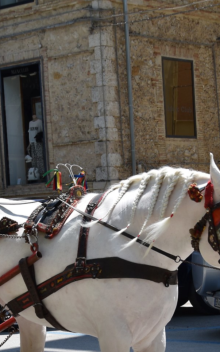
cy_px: 278
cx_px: 141
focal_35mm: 114
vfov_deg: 18.1
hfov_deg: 11.5
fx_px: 1095
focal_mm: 30
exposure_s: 1/500
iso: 100
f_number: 5.6
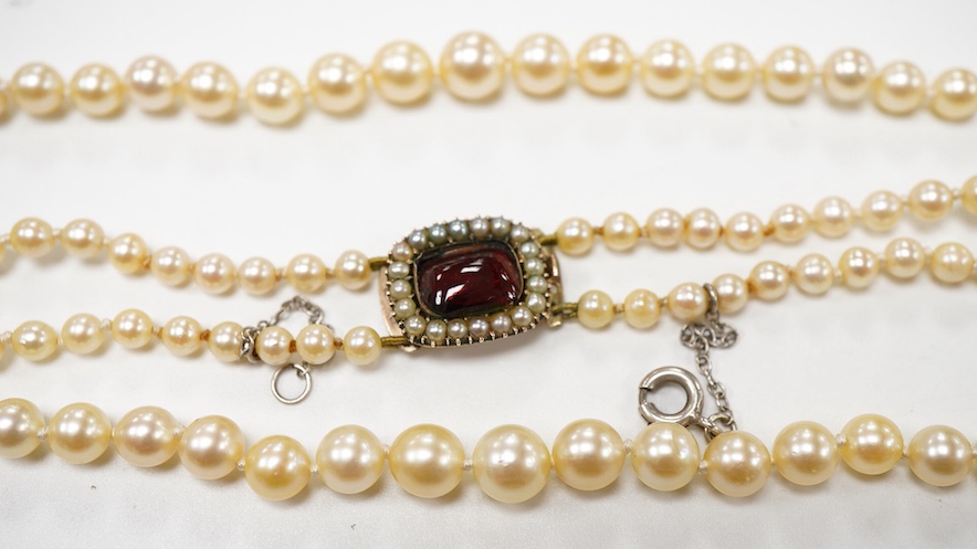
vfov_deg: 24.9
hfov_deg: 42.9
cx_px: 493
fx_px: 1243
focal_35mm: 48
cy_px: 272
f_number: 9
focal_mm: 30
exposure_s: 1/125
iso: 1250
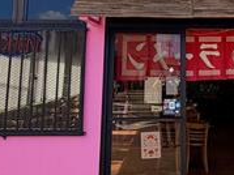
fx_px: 338
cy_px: 10
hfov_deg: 37.3
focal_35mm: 50
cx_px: 175
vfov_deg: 27.8
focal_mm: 2.22
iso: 32
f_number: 2.2
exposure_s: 1/770
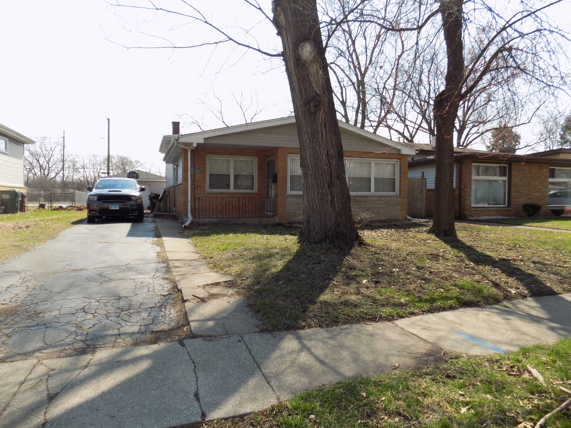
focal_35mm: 23
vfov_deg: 58.9
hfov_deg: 73.9
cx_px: 286
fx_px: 379
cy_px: 214
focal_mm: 4
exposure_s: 1/500
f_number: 3.1
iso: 80
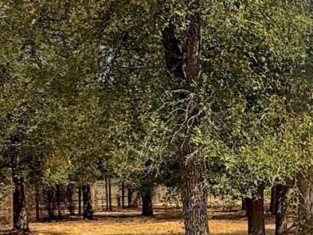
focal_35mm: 73
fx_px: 660
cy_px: 194
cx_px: 491
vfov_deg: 19.9
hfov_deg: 21.5
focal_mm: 2.22
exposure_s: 1/1534
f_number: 2.2
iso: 50
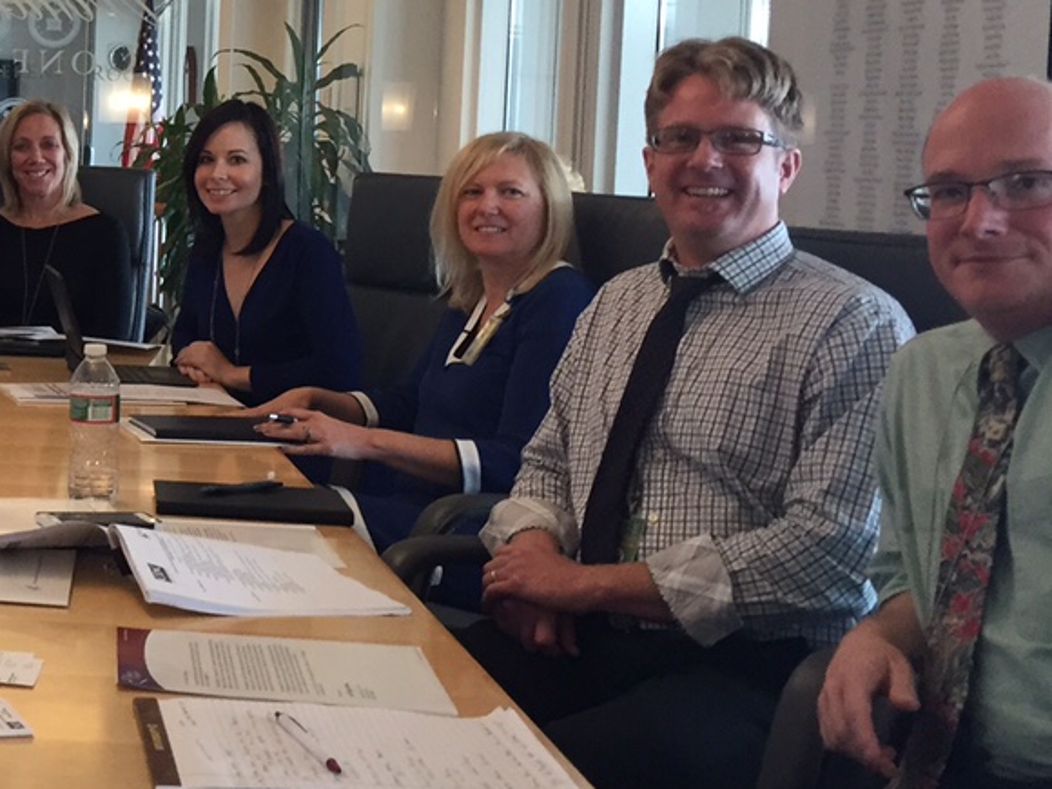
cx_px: -80
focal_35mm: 64
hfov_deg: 27.8
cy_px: 212
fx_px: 1945
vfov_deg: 22.7
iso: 50
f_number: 2.2
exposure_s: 1/30
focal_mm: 4.15
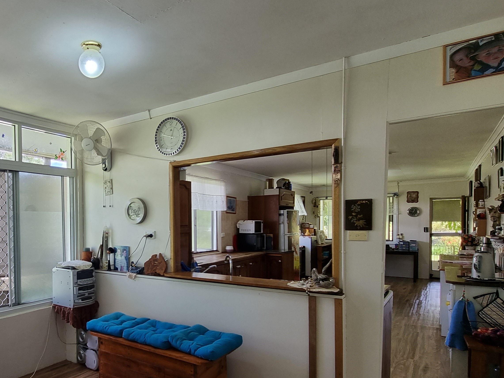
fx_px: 335
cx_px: 138
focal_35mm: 23
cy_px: 231
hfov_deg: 69.9
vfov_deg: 58.3
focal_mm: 2.2
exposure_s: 1/100
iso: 50
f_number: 2.2
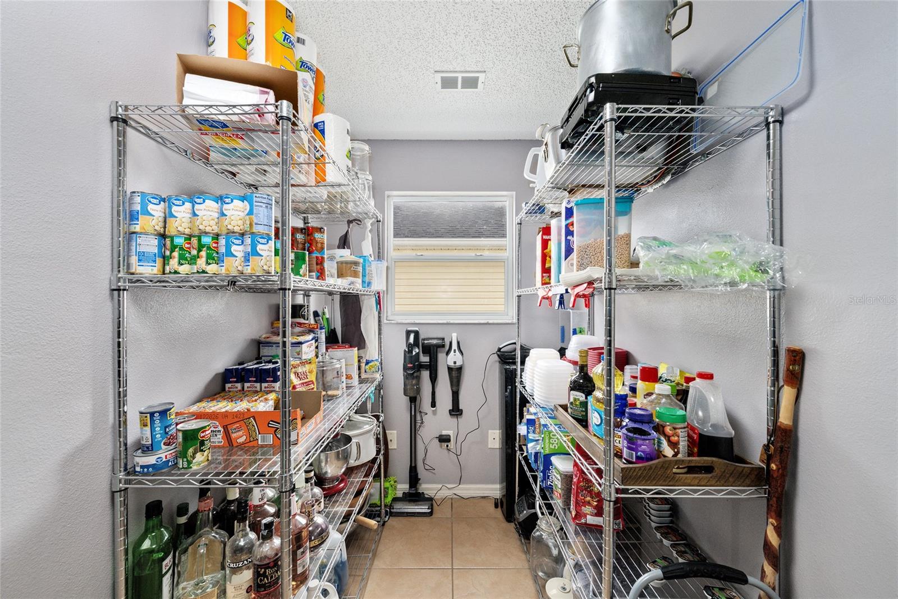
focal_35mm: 14
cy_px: 300
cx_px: 449
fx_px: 349
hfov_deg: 104.3
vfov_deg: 81.2
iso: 500
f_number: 8
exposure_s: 1/40
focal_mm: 14
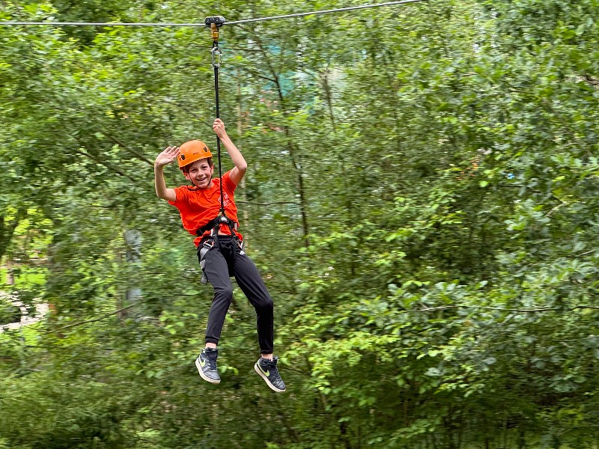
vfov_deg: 19.1
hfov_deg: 25.3
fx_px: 1332
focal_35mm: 77
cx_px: 300
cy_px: 224
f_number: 2.8
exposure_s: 1/99
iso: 32
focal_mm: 9
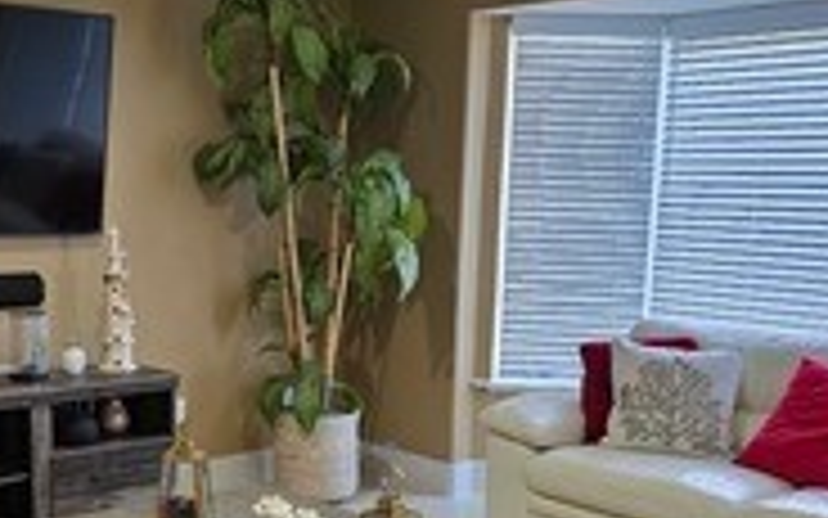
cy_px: 405
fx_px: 1196
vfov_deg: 24.1
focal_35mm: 53
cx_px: 238
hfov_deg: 37.5
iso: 250
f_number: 1.7
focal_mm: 6.3
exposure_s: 1/120
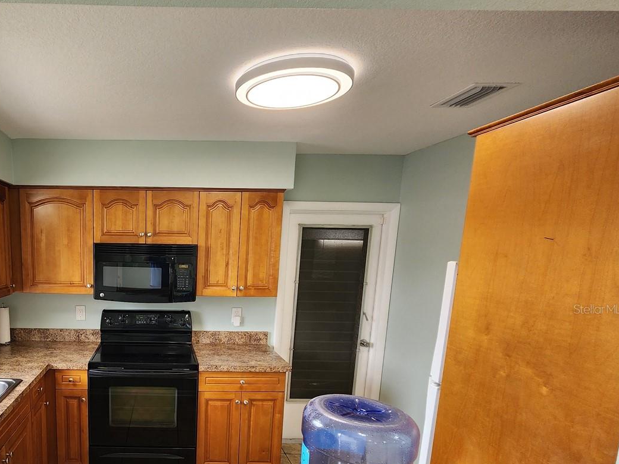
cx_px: 154
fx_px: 358
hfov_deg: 75.7
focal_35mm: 20
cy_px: 309
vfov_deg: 64.3
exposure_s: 1/60
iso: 125
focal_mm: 2.2
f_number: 2.2
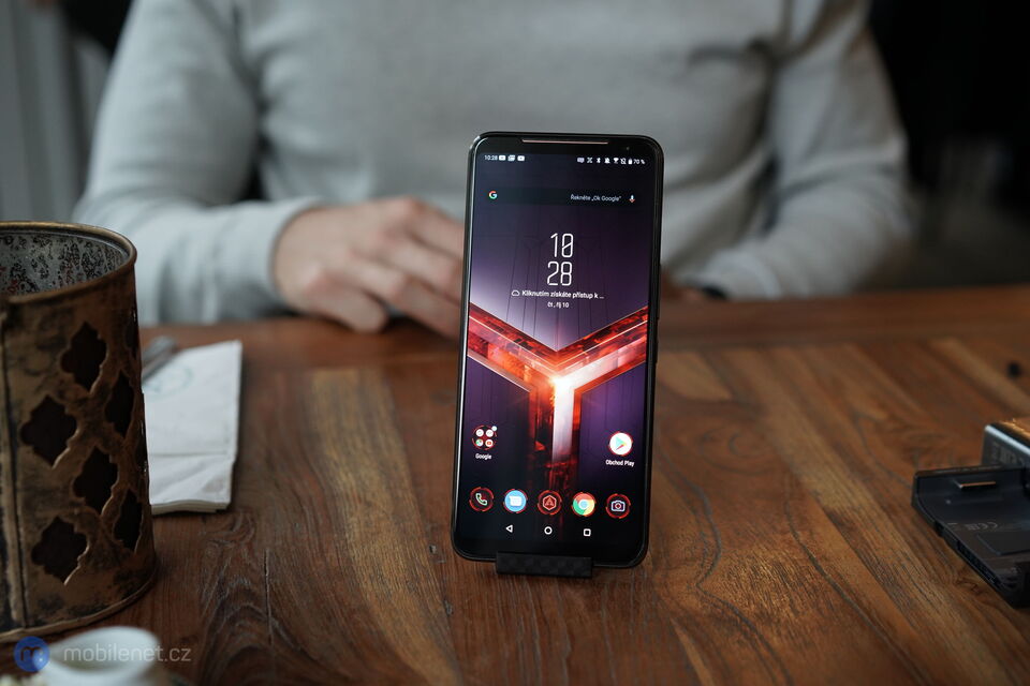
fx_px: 1573
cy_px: 343
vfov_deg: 24.6
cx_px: 515
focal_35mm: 55
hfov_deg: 36.2
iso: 1600
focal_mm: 55
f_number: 3.5
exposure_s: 1/160
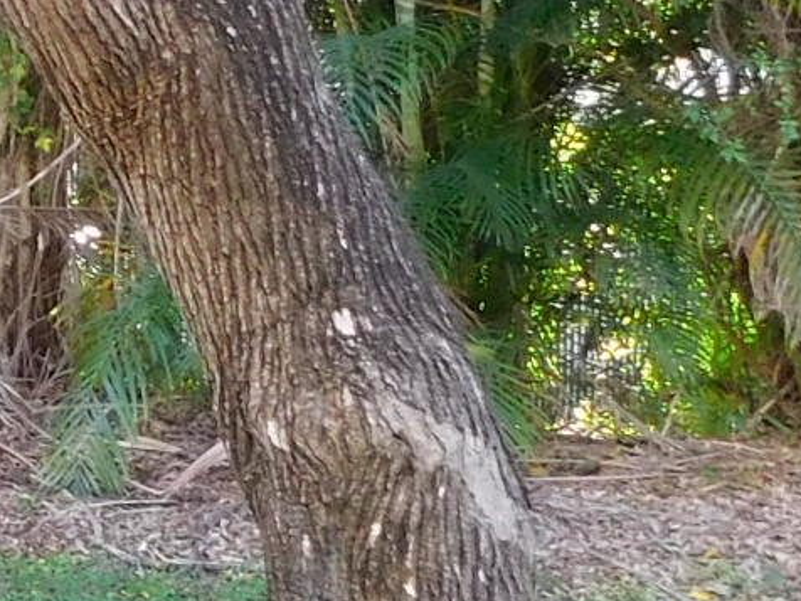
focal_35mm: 145
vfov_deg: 10.2
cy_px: 224
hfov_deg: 11.9
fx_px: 3355
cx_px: -897
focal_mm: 4
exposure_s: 1/50
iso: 125
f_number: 3
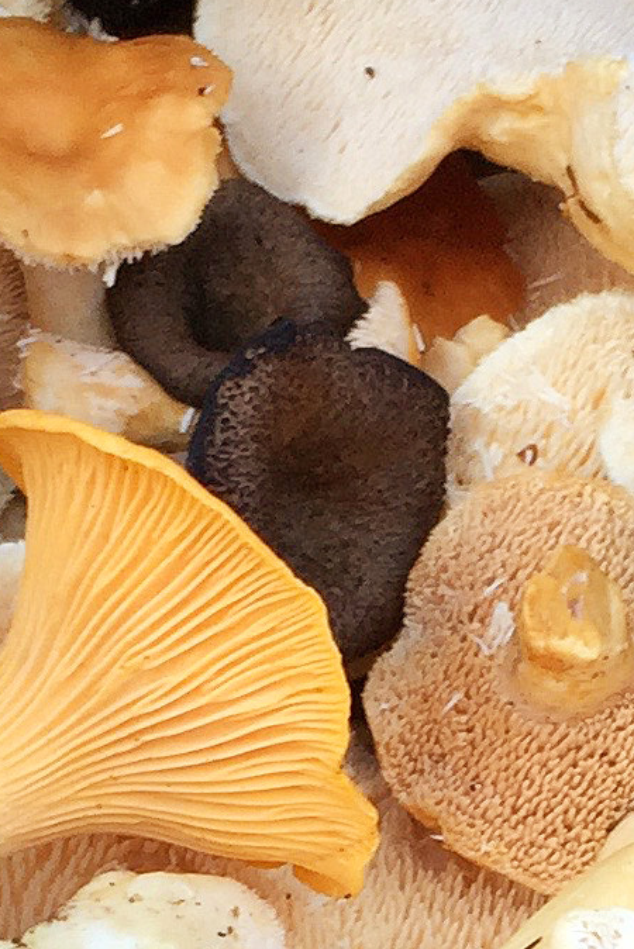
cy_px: 1311
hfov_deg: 9.4
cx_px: 442
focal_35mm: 146
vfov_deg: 13.4
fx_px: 3853
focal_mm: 4.15
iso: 32
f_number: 2.2
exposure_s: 1/100
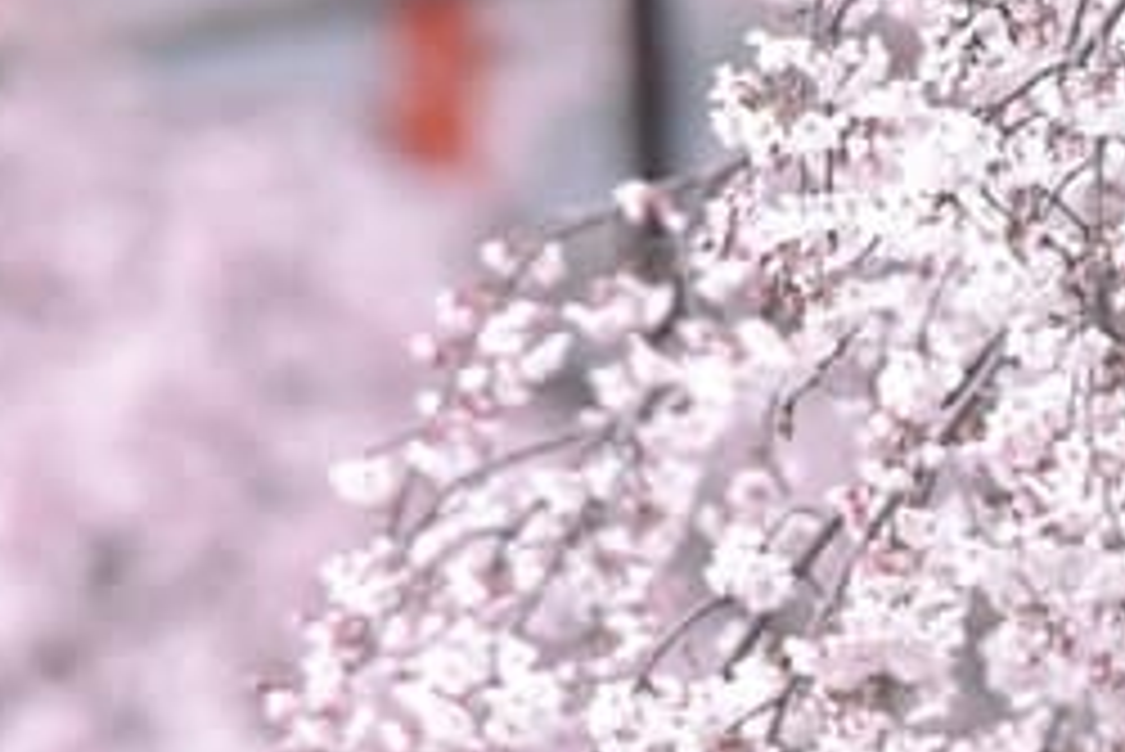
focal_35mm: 1612
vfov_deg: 0.9
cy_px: 1200
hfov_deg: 1.3
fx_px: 50402
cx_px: 1336
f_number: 5.6
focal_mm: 280
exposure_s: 1/400
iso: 2000
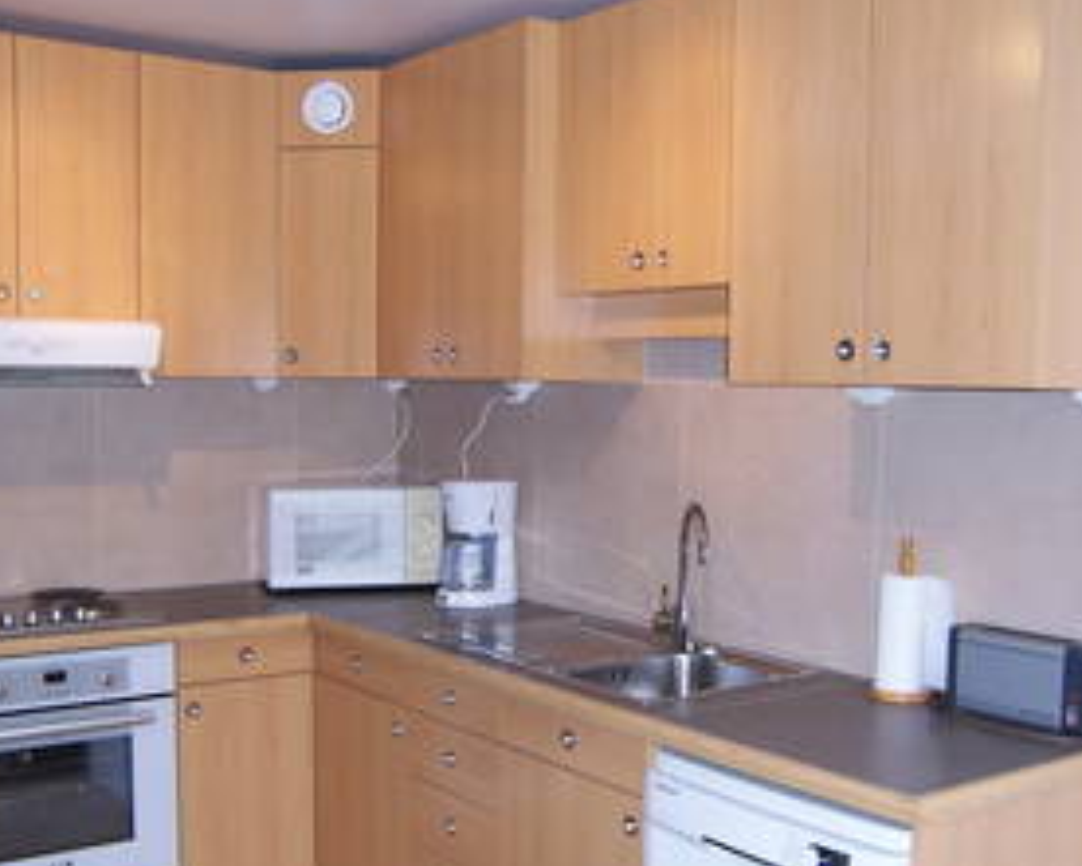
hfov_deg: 43.8
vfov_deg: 35.6
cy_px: 513
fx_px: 1345
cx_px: 533
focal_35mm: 42
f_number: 2.8
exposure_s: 1/60
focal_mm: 5.5
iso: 140
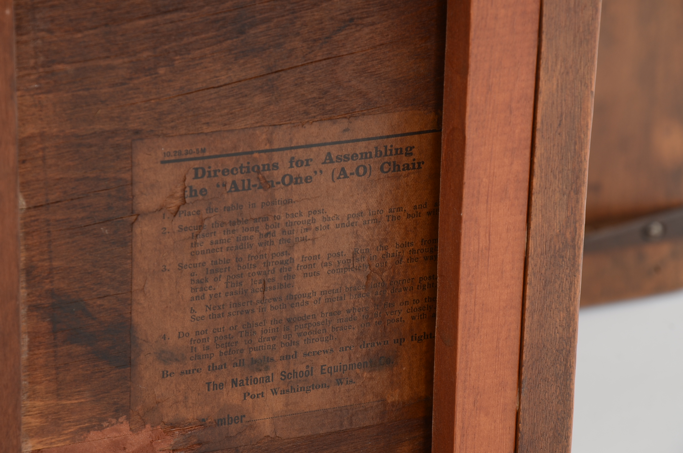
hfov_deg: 13.1
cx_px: 342
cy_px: 226
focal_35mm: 158
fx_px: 2982
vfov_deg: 8.7
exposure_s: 1/100
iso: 160
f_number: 10
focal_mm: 105
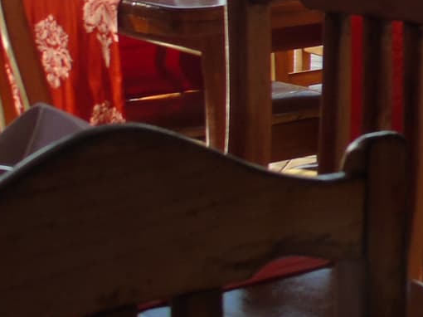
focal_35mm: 157
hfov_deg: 11.6
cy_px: 5
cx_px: 783
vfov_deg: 9.4
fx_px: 1918
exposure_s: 1/400
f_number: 3.9
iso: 80
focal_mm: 7.1
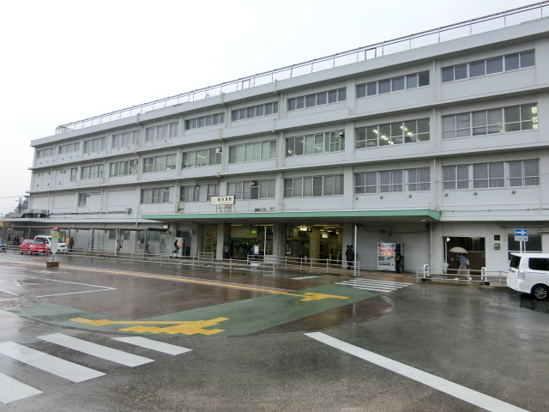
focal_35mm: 25
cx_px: 274
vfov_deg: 54.9
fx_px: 396
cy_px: 206
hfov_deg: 69.4
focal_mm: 4.5
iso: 80
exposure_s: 1/125
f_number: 3.5
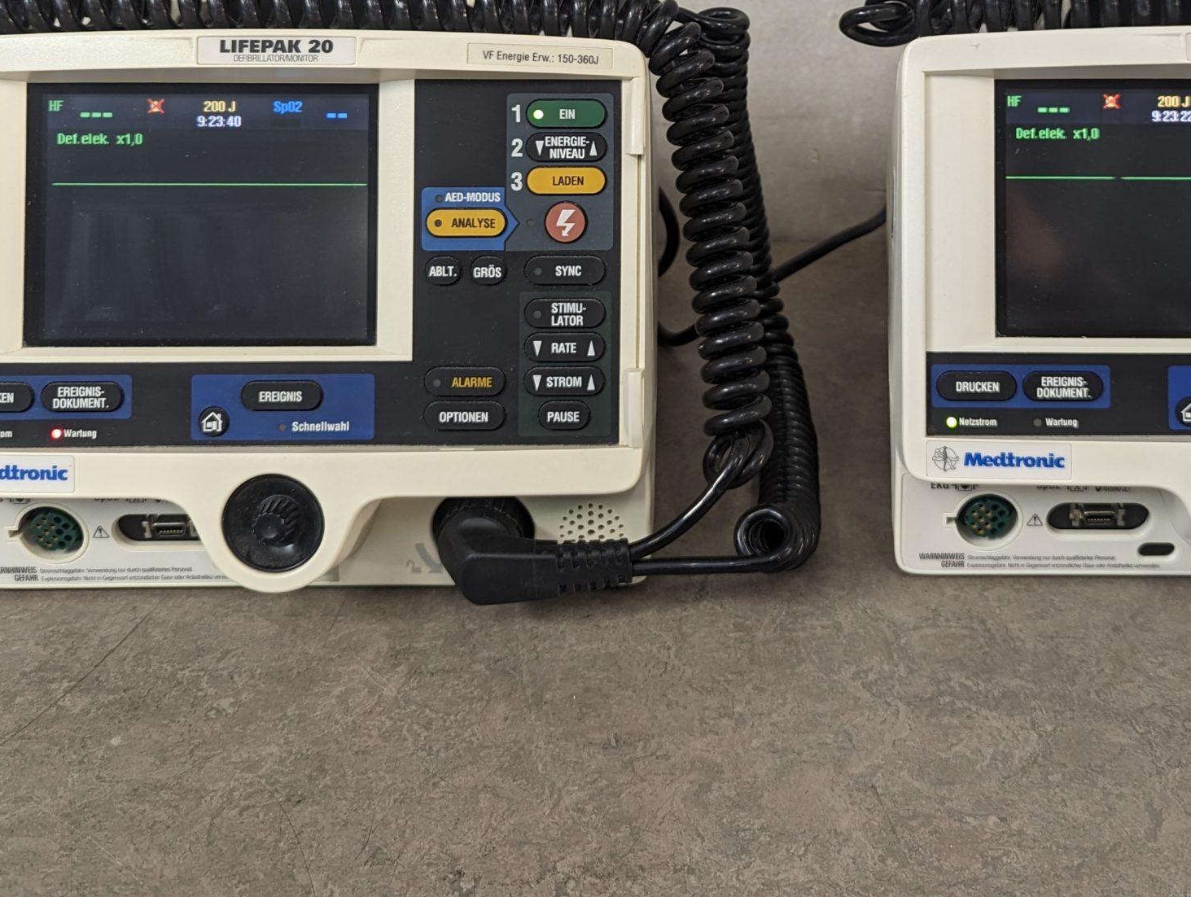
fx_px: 1447
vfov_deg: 32.9
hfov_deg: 44.1
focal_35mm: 42
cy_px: 114
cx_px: 790
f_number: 1.85
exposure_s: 1/25
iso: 116
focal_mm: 6.81
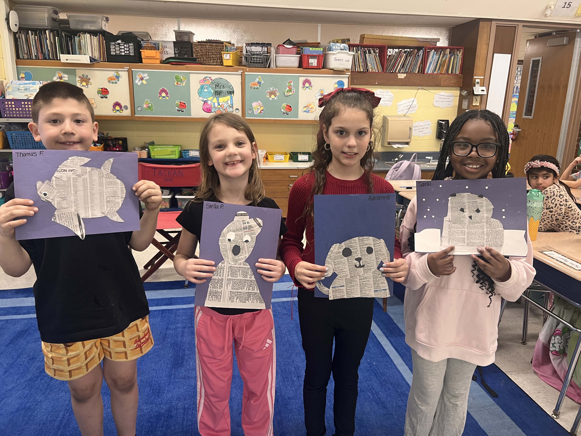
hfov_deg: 67.3
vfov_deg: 53.1
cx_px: 290
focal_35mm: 26
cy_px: 218
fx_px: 436
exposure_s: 1/50
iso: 100
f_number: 1.5
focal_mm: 5.7
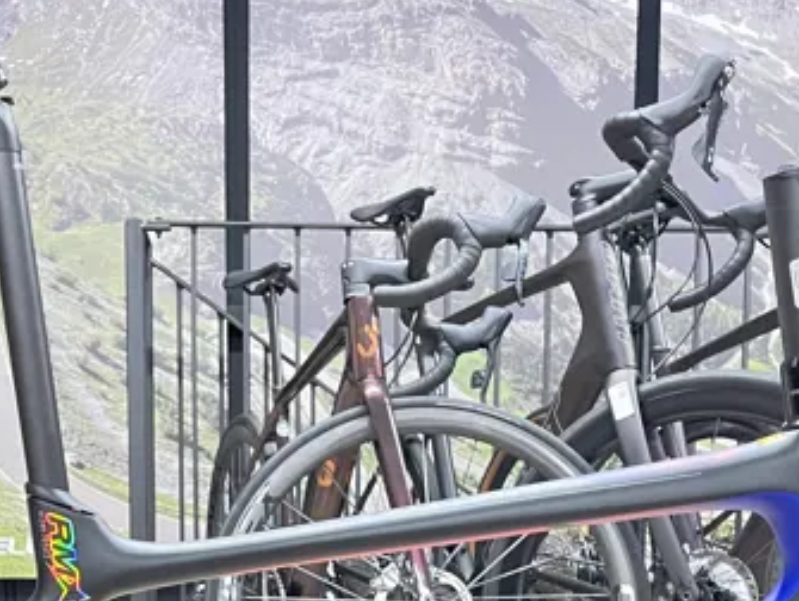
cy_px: 687
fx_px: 1433
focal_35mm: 62
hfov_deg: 31.1
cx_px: 310
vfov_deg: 22.2
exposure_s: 1/33
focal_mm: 5.1
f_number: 1.6
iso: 500
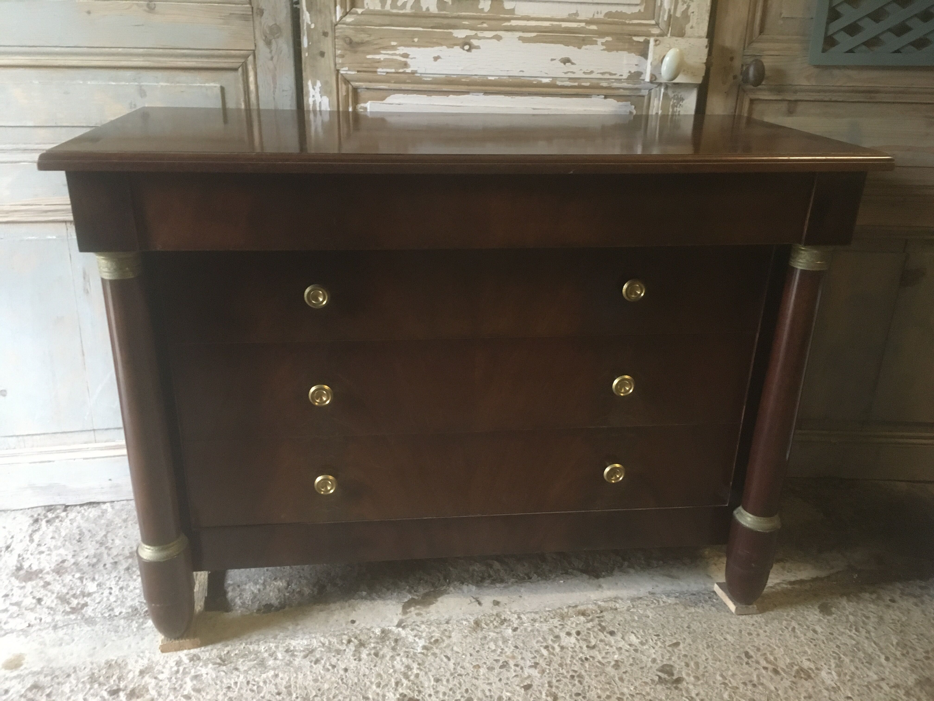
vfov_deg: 48.2
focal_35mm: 29
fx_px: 782
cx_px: 467
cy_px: 350
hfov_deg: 61.7
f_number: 2.2
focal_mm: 4.15
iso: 400
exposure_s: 1/17
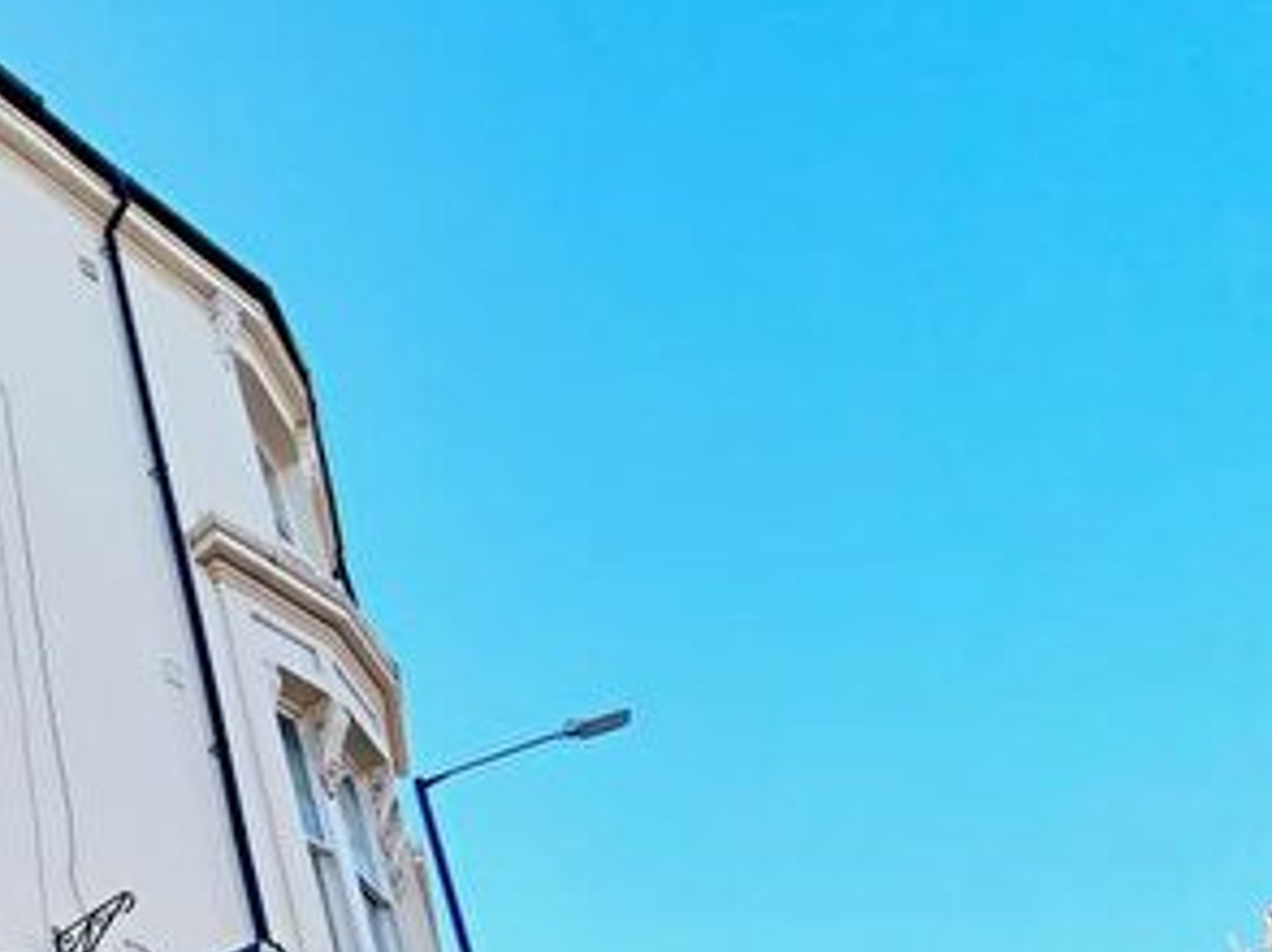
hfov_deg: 43.9
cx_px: -147
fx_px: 1138
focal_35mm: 31
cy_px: 1023
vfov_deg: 38.4
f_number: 2.2
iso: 50
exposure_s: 1/516
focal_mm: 2.2
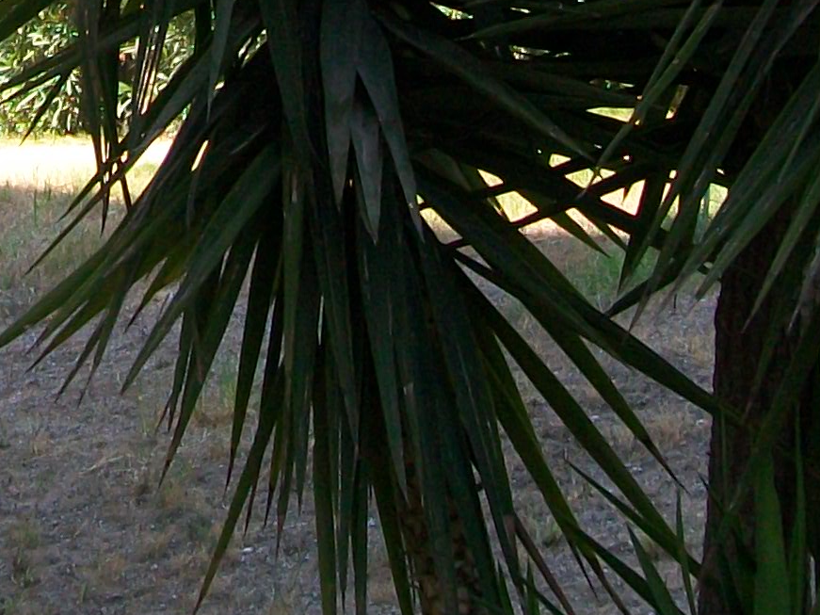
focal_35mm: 143
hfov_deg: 13.4
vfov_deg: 10.0
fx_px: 3387
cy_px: -329
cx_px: -218
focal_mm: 6.1
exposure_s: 1/320
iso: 64
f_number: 2.7
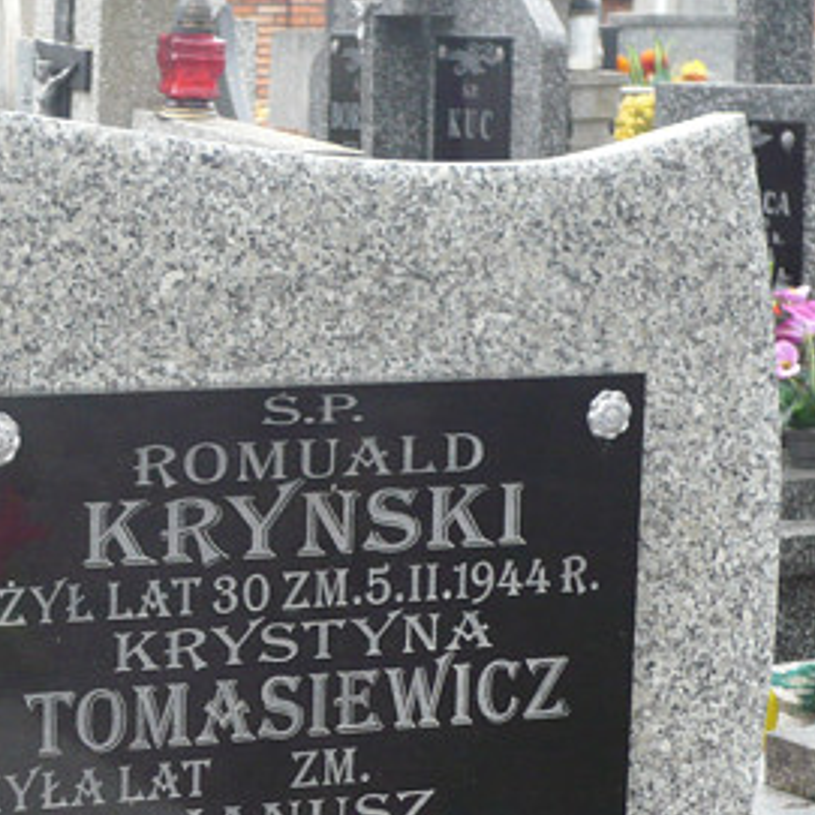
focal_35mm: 138
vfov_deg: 12.6
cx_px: 214
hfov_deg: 12.6
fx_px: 3676
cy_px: 647
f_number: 3.9
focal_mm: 10.9
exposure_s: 1/30
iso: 160
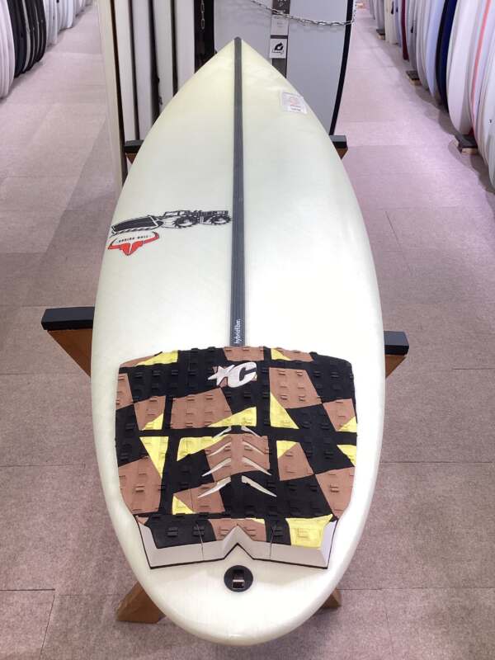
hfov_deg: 45.4
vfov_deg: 58.4
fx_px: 591
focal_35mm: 31
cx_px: 248
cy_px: 330
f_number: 2.4
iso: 80
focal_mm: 3.3
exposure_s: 1/50
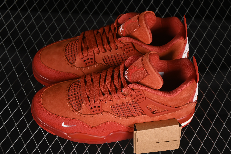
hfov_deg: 27.0
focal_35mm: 75
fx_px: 481
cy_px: 77
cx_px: 116
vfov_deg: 18.2
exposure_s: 1/60
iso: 160
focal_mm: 50
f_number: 6.3
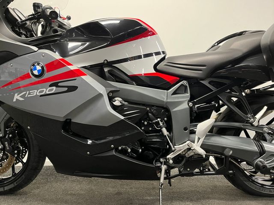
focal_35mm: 26
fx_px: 206
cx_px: 137
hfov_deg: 67.3
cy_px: 102
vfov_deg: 53.1
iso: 400
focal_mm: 5.1
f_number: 1.6
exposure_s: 1/50
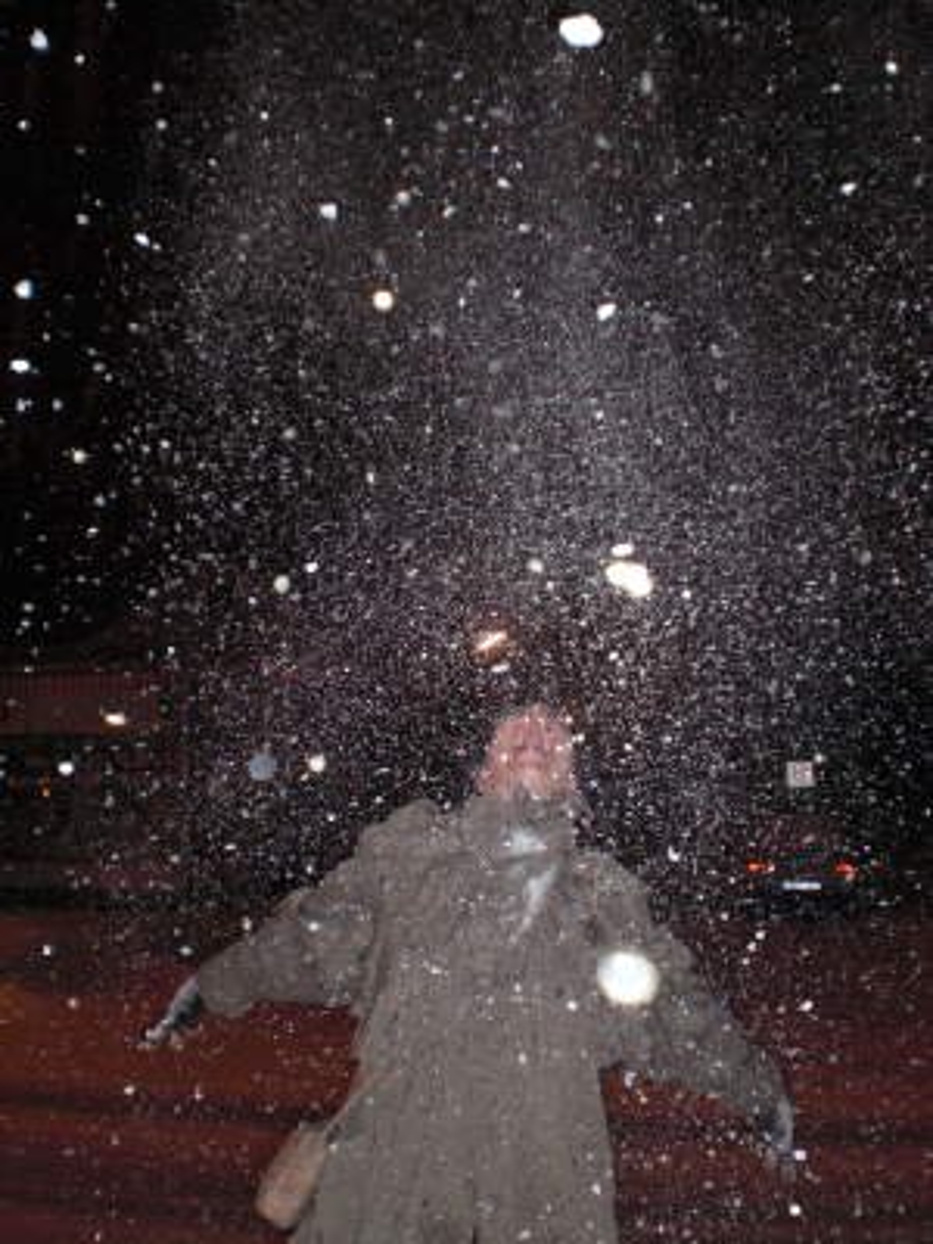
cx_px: 466
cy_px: 622
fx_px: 1366
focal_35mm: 38
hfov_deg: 37.7
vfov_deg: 49.0
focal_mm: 6.3
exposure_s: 1/30
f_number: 3.1
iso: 200
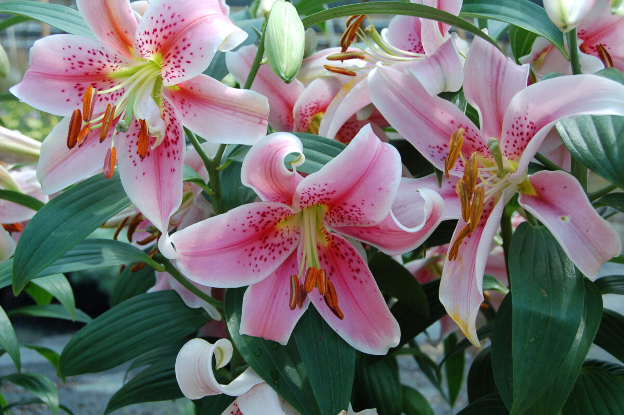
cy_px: 208
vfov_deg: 22.6
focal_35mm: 60
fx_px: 1039
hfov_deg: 33.4
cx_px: 312
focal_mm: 40
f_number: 7.1
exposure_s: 1/200
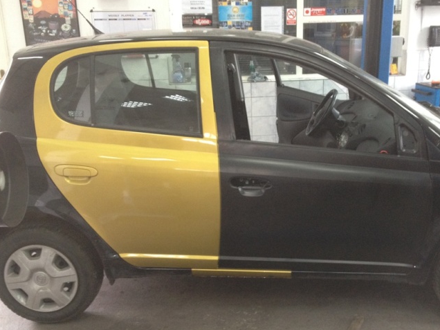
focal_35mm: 44
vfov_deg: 32.8
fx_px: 559
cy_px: 184
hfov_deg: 42.8
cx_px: 257
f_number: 2.4
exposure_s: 1/20
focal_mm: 4.28
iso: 200
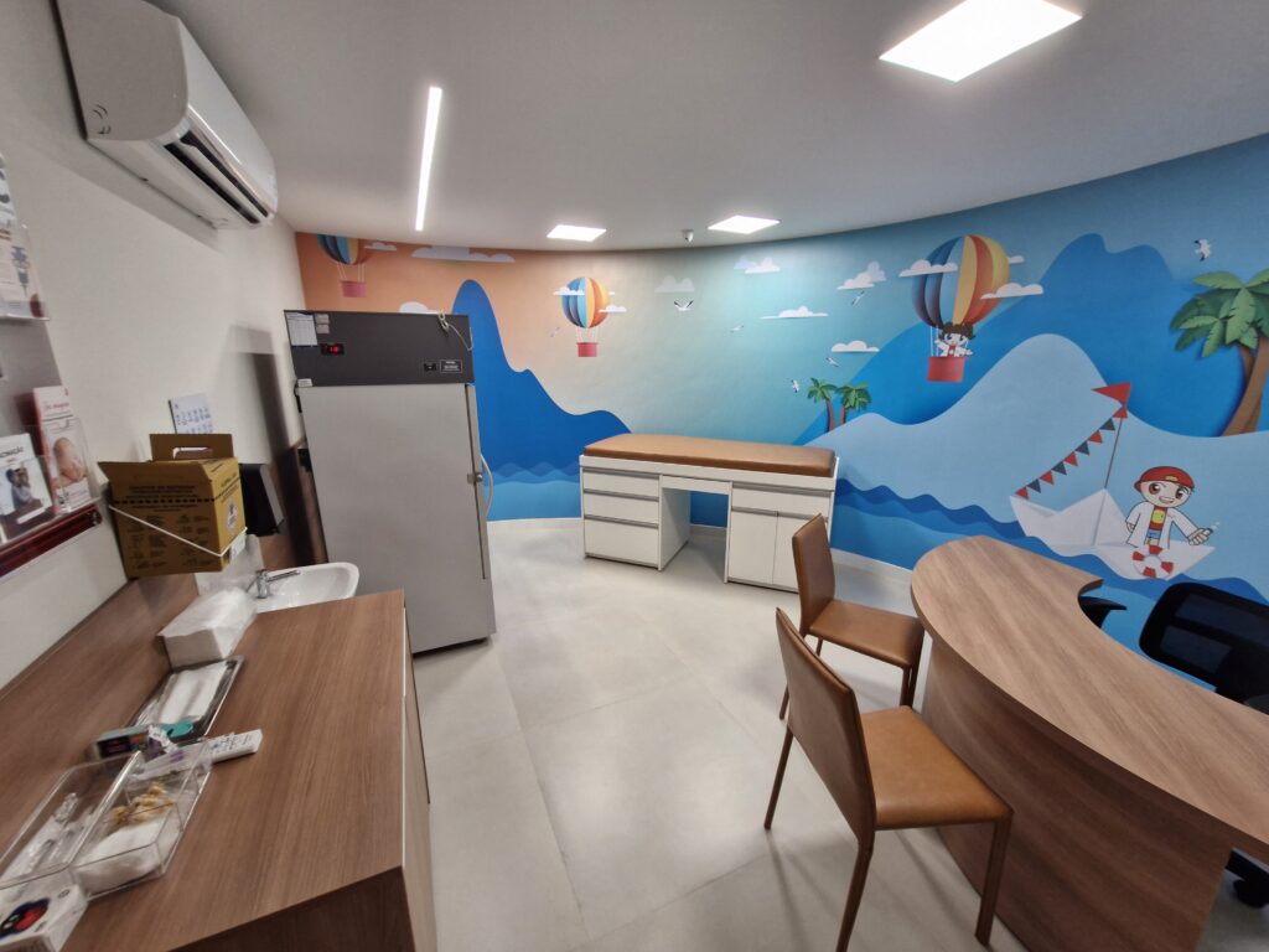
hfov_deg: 106.2
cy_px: 476
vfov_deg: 89.9
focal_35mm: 13
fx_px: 477
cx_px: 634
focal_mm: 1.74
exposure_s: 1/60
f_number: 2.2
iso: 125
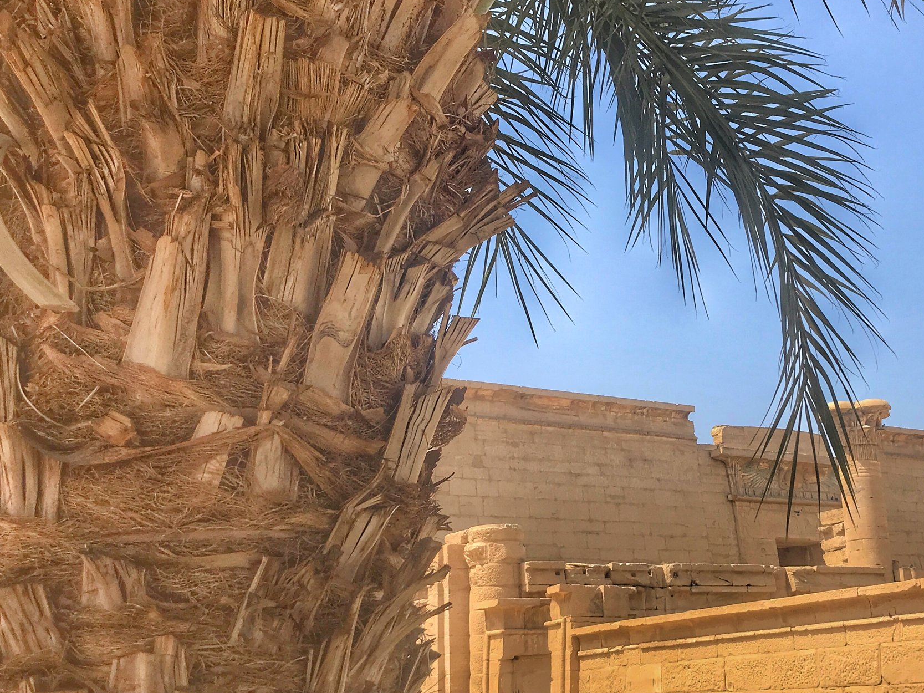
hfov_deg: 44.0
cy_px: 398
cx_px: 631
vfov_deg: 34.3
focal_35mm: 42
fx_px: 1121
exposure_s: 1/2227
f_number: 1.8
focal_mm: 3.99
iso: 20
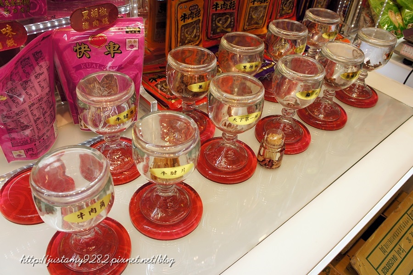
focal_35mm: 30
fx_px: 344
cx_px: 206
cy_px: 138
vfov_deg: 43.6
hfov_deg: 62.0
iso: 200
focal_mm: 20
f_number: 4.5
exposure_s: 1/80
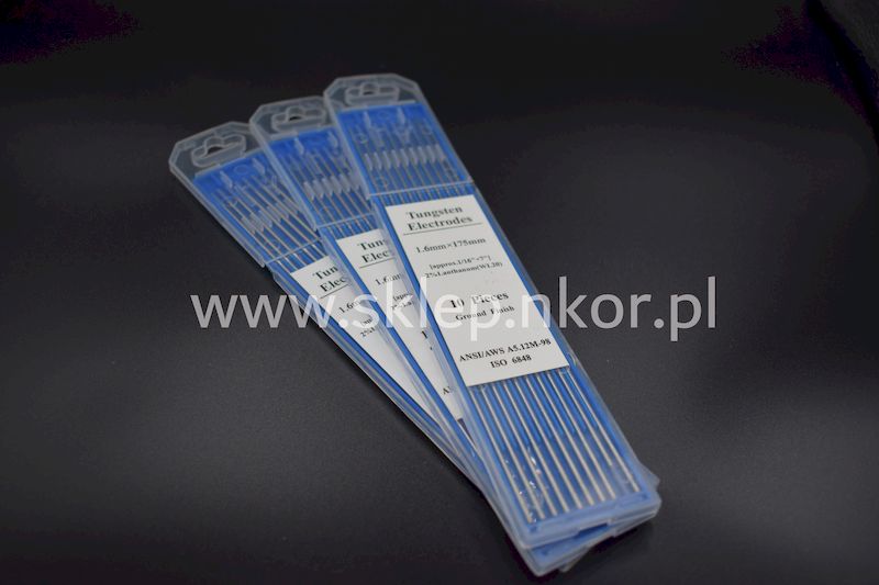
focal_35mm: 34
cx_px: 440
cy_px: 292
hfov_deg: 55.1
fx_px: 842
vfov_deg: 38.3
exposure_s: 1/2000
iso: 640
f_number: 3.8
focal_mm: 23
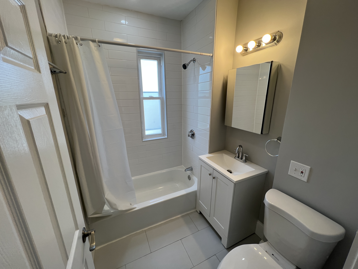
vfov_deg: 89.9
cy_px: 134
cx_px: 179
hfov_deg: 106.2
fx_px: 134
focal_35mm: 13
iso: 40
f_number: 1.8
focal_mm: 1.57
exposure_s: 1/120
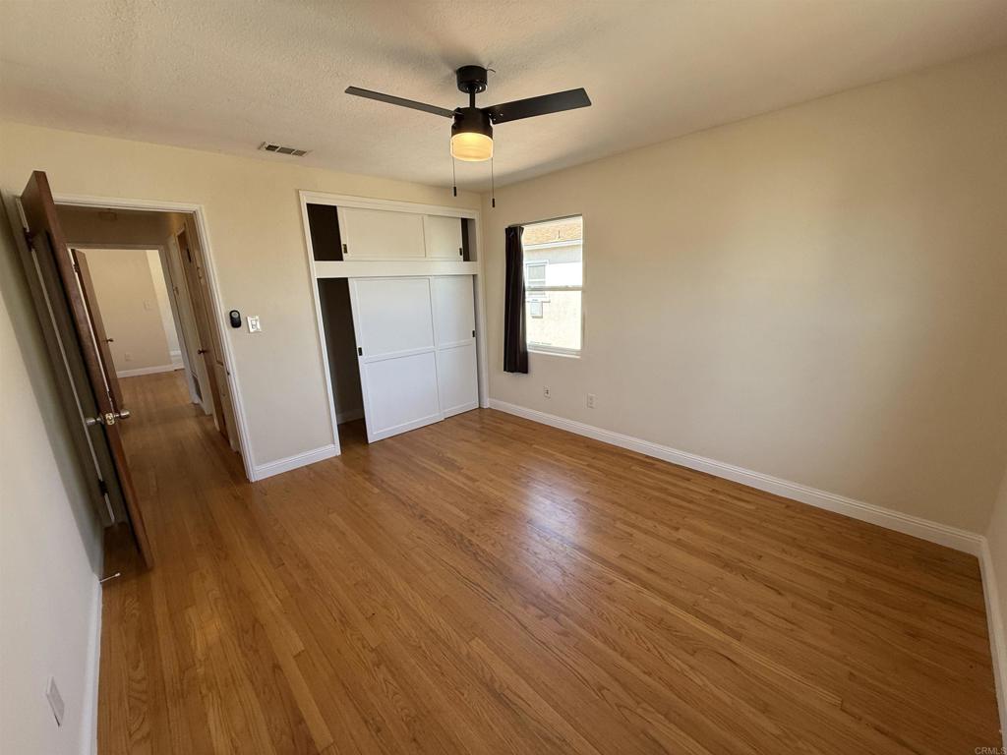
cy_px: 378
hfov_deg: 102.1
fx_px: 407
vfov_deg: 85.7
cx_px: 504
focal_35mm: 14
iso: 100
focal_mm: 2.22
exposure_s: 1/99
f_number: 2.2
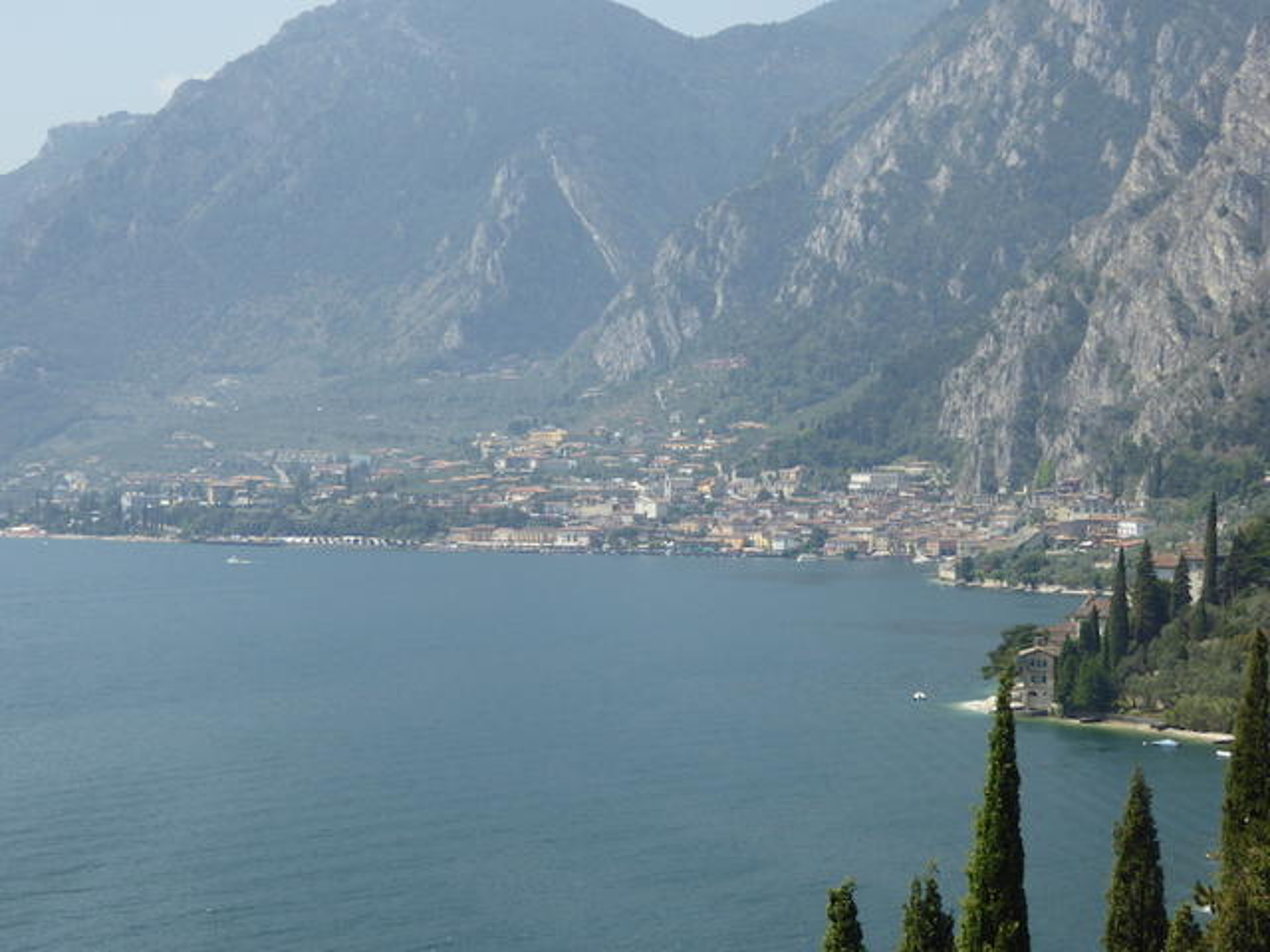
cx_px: 635
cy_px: 476
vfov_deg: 17.4
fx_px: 3119
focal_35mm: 85
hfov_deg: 23.0
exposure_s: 1/500
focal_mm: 14.1
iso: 100
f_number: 4.7
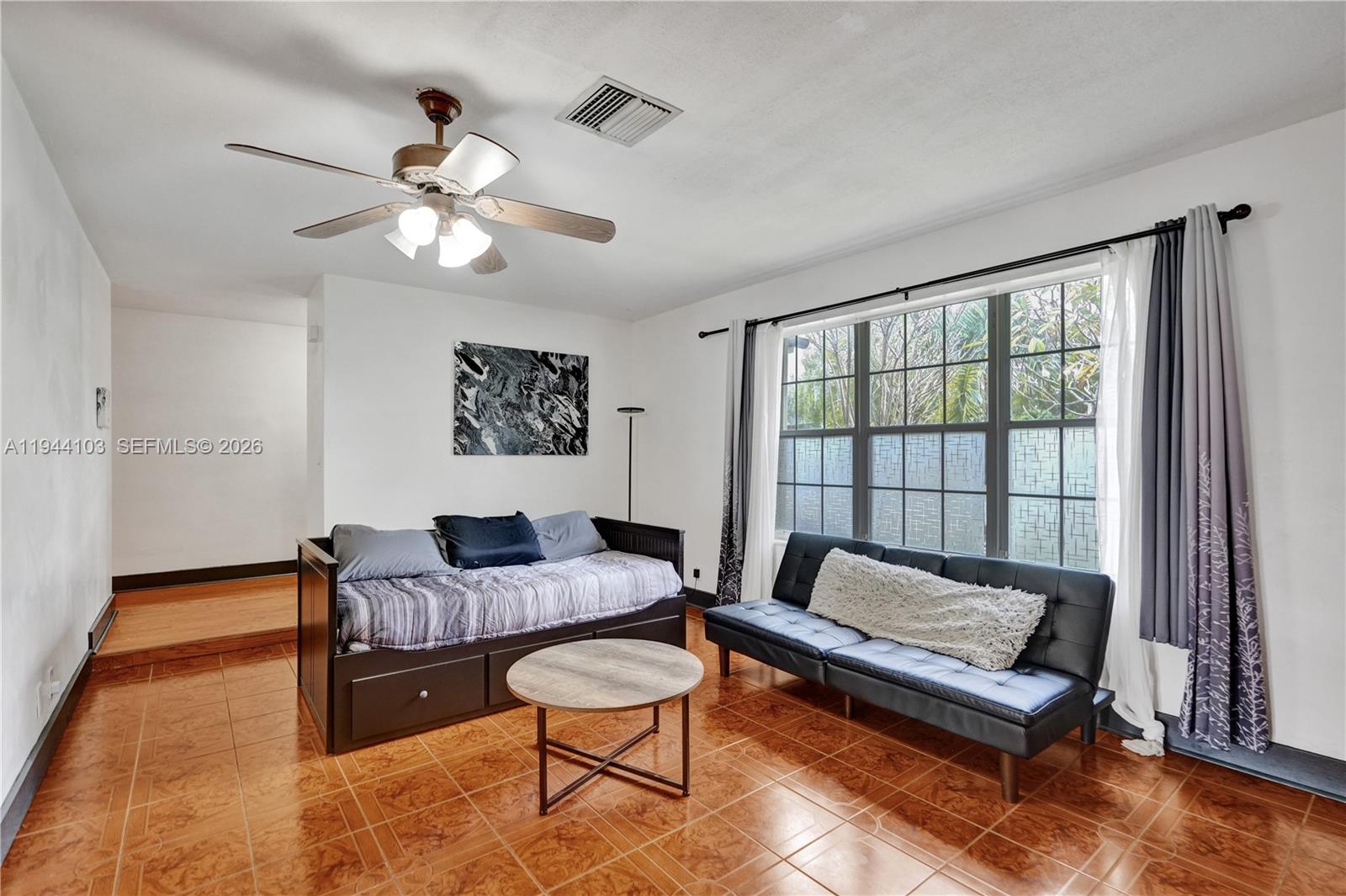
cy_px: 448
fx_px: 598
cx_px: 673
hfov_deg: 96.8
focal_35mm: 16
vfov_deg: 73.7
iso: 1600
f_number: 4.5
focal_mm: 16
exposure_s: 1/125
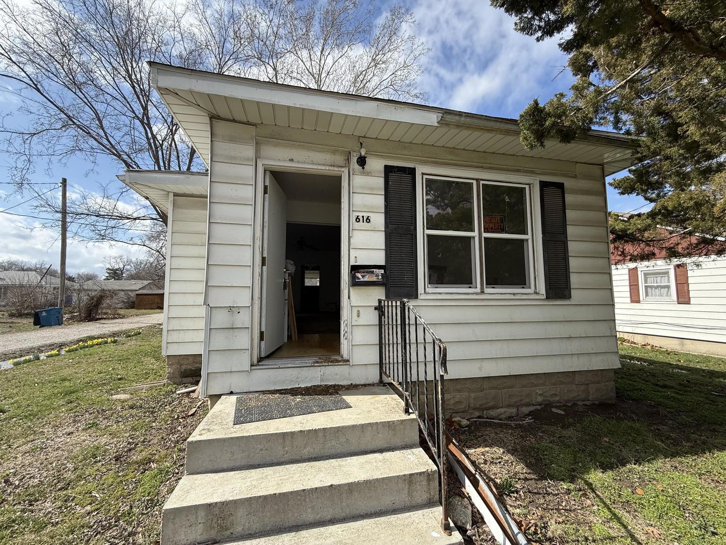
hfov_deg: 102.1
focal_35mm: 14
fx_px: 294
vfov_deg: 85.7
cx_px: 363
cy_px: 272
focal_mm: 2.22
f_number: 2.2
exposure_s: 1/1017
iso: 50
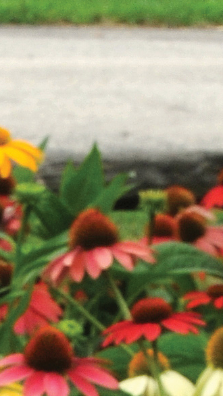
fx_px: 3376
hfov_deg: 3.8
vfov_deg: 6.3
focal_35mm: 321
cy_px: 1071
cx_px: -52
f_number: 16
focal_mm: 28
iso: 200
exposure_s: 1/30
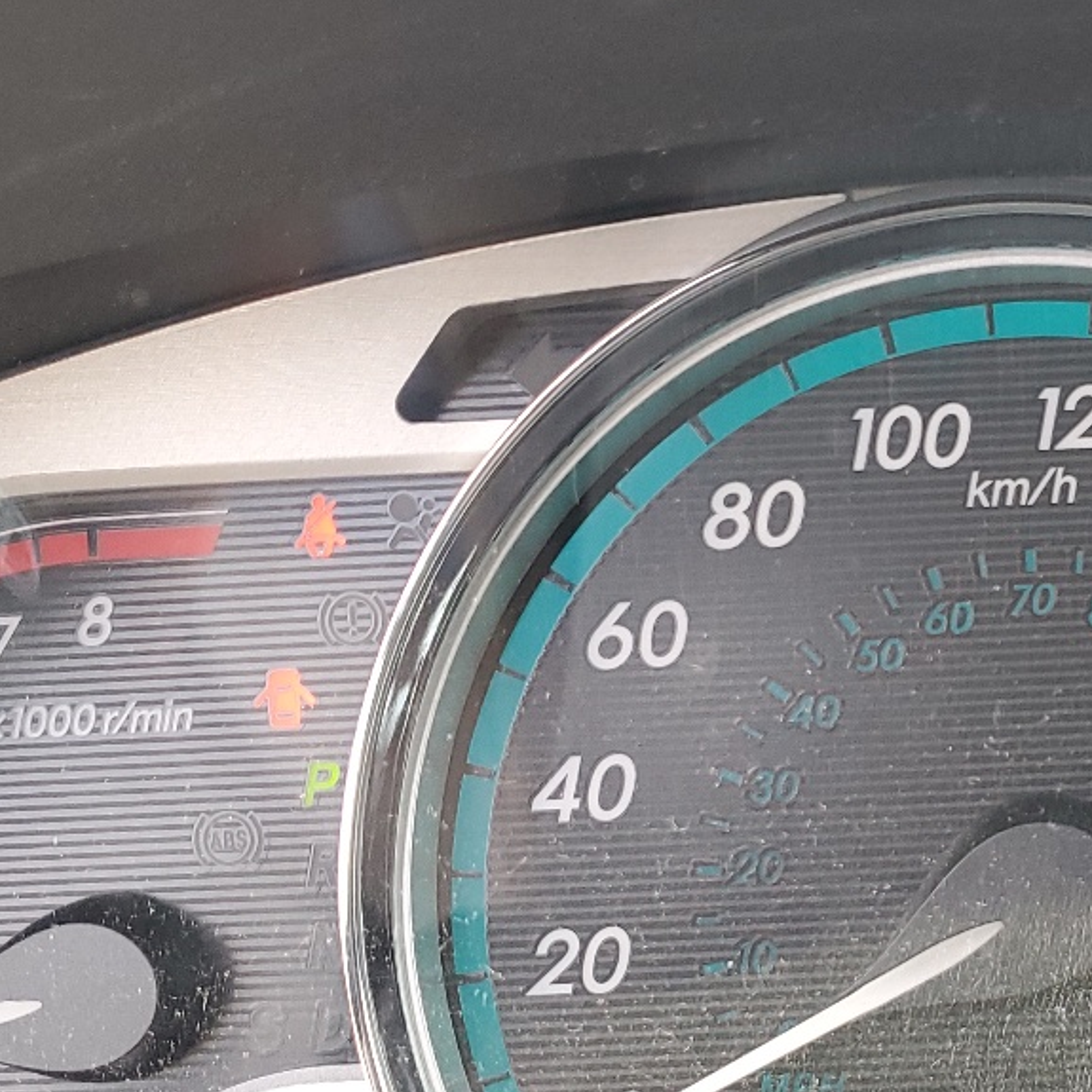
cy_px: 813
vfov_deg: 26.6
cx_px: 1153
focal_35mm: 64
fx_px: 2284
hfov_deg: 25.3
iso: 92
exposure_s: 1/100
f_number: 1.5
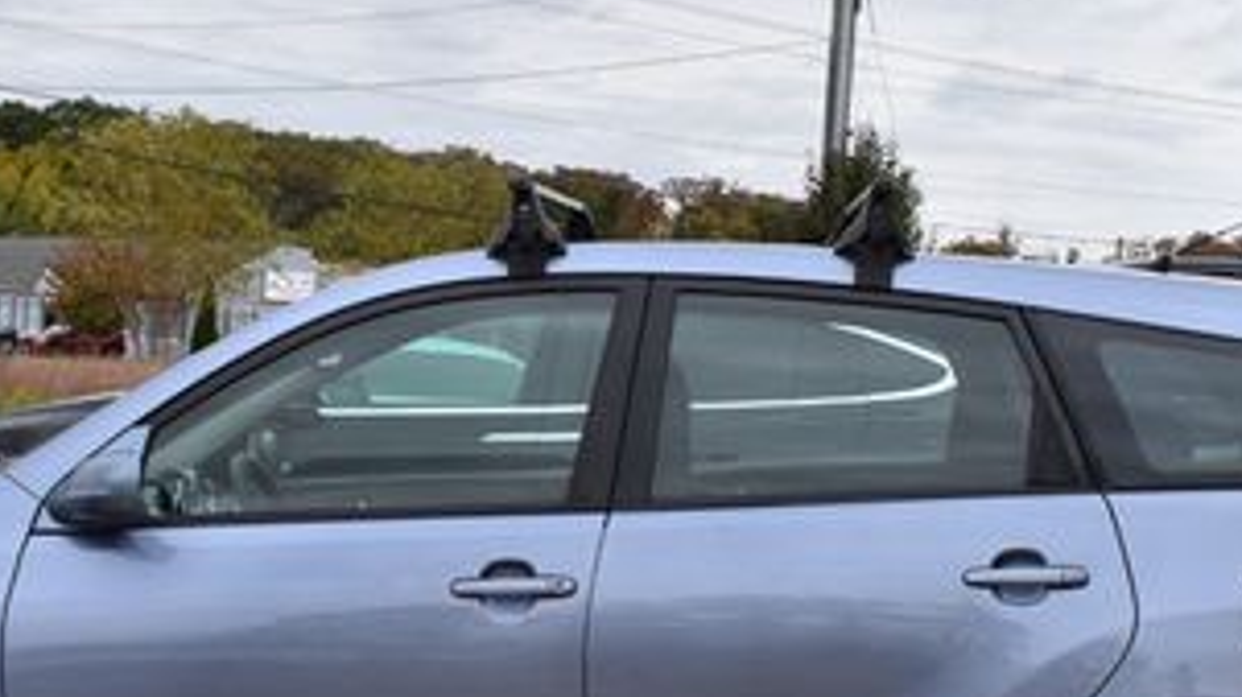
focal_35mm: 90
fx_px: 2966
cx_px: 541
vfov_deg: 13.4
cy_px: 516
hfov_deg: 23.6
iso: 400
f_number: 10
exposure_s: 1/200
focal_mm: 27
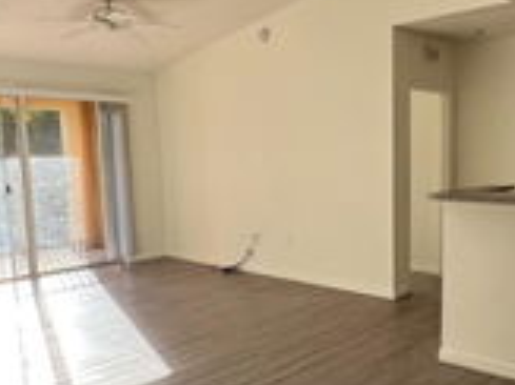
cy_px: 227
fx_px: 505
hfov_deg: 53.7
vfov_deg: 41.6
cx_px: 305
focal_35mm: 34
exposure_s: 1/155
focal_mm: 1.57
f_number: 1.8
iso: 32
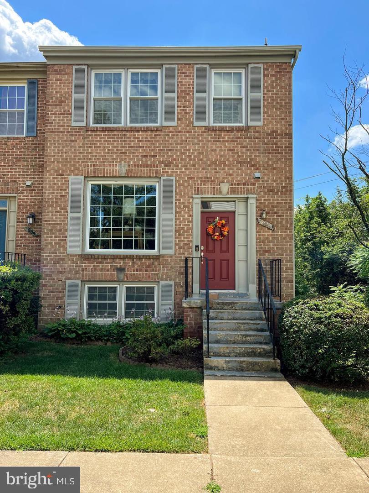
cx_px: 184
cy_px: 246
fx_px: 370
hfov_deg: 53.1
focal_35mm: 26
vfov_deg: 67.3
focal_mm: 5.7
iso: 50
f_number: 1.5
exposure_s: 1/1972
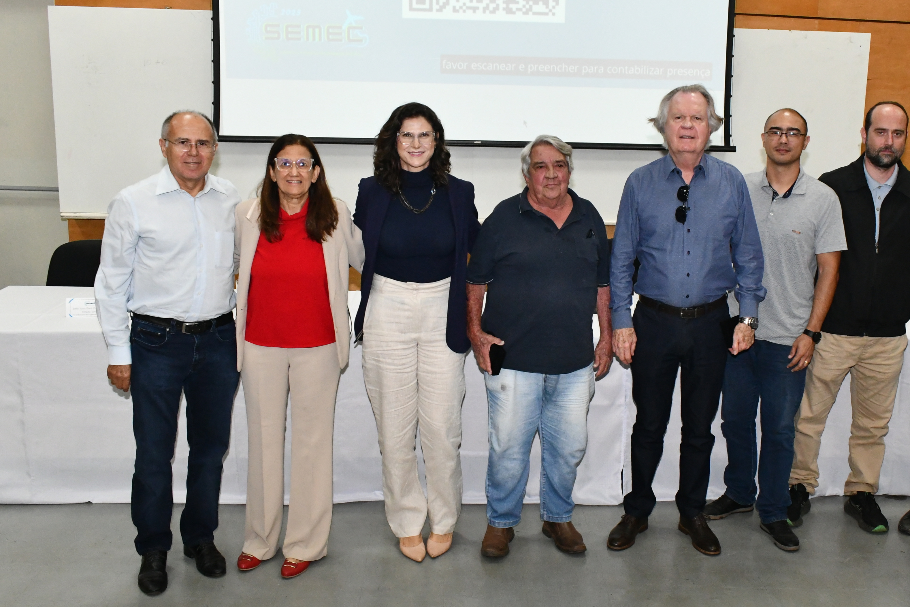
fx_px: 1036
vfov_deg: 32.6
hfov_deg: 47.1
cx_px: 554
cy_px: 292
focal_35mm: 41
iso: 3200
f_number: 10
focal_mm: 21
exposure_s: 1/100
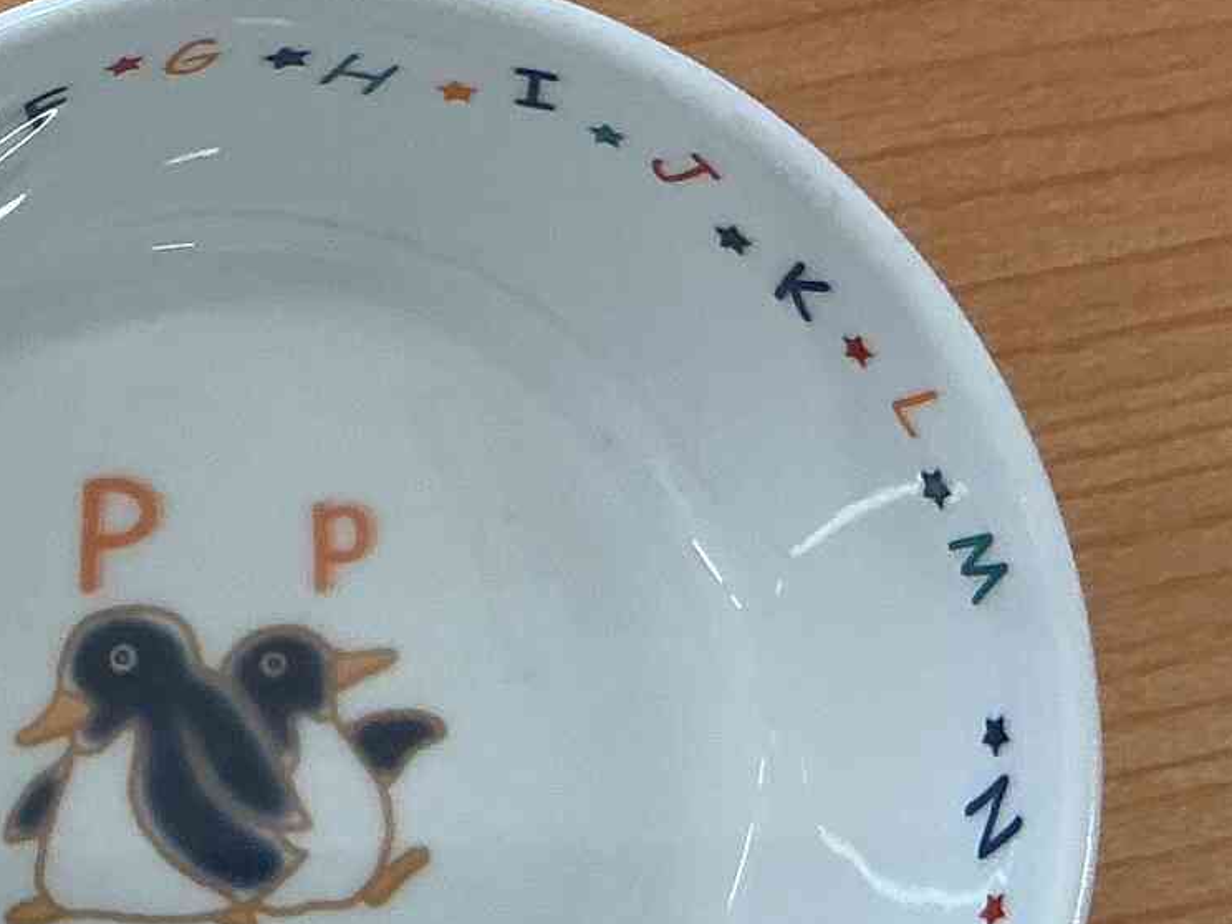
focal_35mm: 117
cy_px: 686
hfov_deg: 15.6
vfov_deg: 12.6
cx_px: -596
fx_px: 4164
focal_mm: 3
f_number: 1.8
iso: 32
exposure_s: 1/120
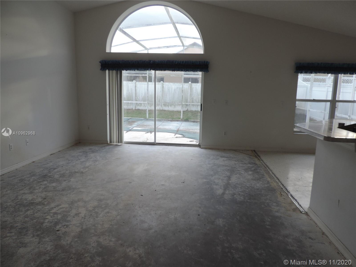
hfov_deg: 71.6
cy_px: 134
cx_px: 178
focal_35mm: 24
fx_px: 247
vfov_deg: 56.8
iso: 110
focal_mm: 4.3
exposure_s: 1/30
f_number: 3
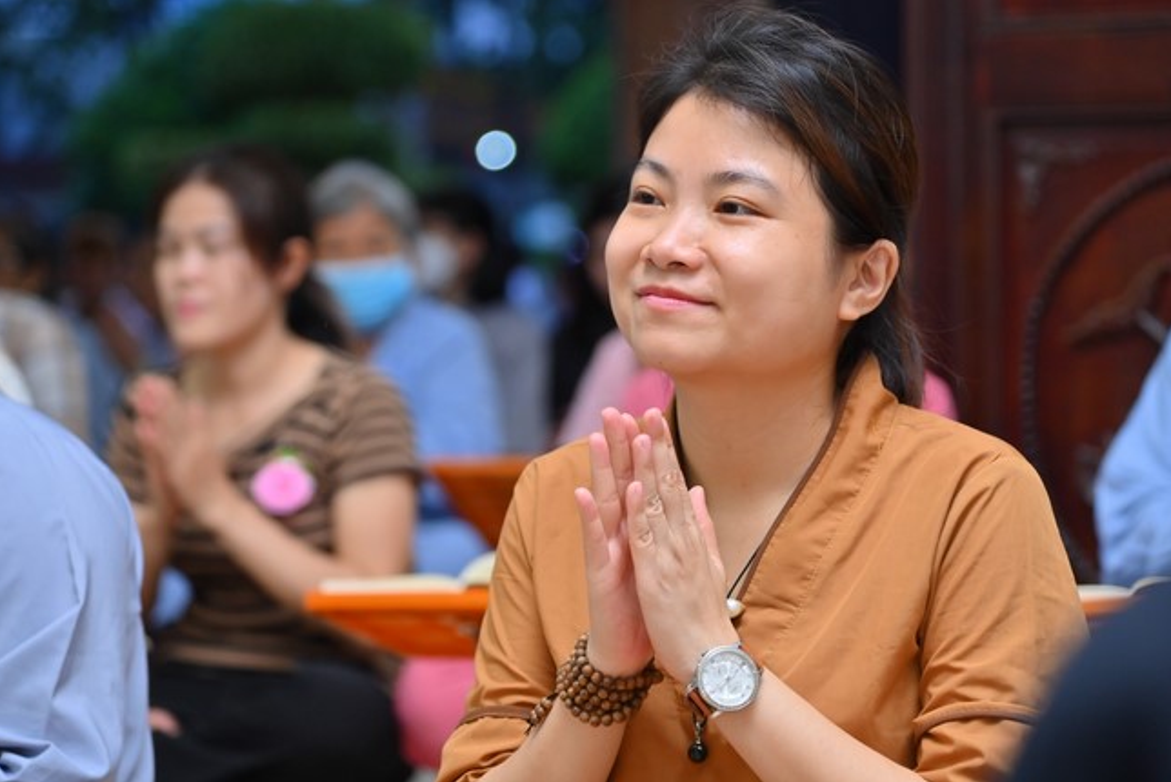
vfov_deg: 11.3
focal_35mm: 121
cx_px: 584
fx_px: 3937
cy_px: 392
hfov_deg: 16.9
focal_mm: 120
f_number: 4.5
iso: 1250
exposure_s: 1/200
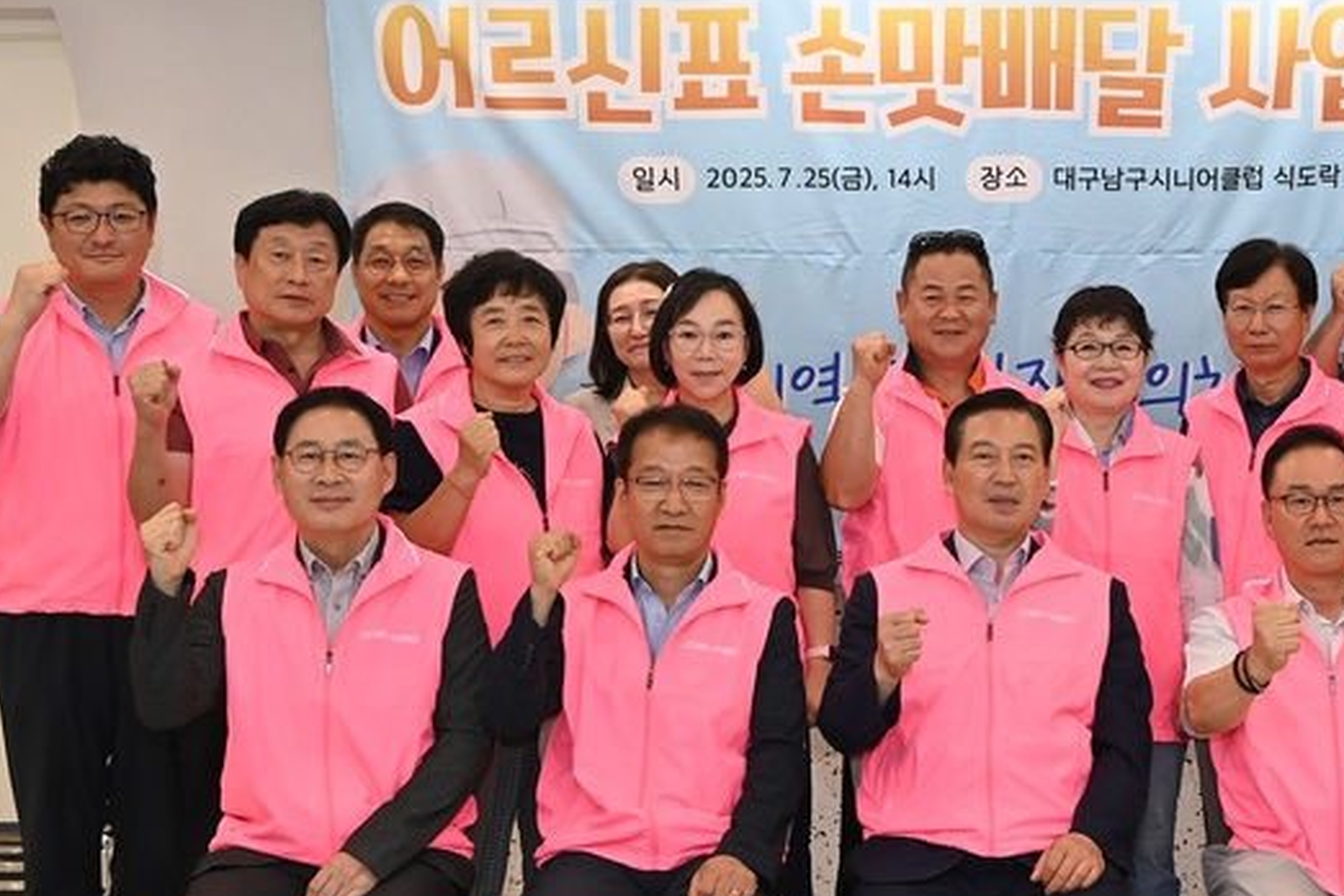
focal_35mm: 50
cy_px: 592
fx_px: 1867
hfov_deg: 38.5
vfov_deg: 26.8
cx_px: 1014
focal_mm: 29
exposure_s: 1/160
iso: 1250
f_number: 5.6
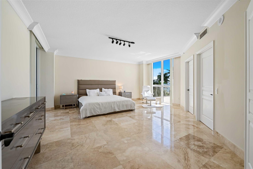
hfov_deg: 104.3
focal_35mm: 14
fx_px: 98
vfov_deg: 81.2
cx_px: 126
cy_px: 84
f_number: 8
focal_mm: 14
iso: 320
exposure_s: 1/60
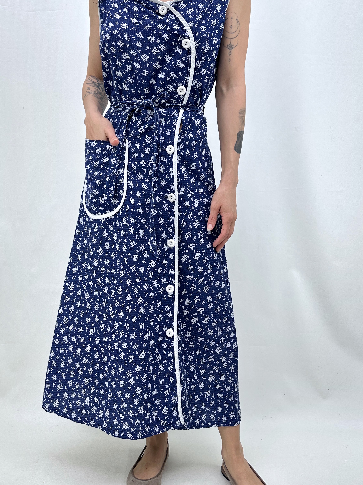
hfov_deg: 45.4
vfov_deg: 58.3
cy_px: 237
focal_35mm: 31
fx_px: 433
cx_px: 166
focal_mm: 6.86
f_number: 1.78
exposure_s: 1/745
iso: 80
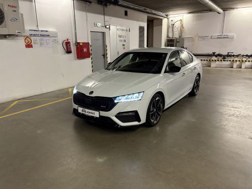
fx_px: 189
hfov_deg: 67.3
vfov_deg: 53.1
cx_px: 126
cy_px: 94
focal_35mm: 26
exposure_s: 1/50
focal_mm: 5.96
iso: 320
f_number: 1.6
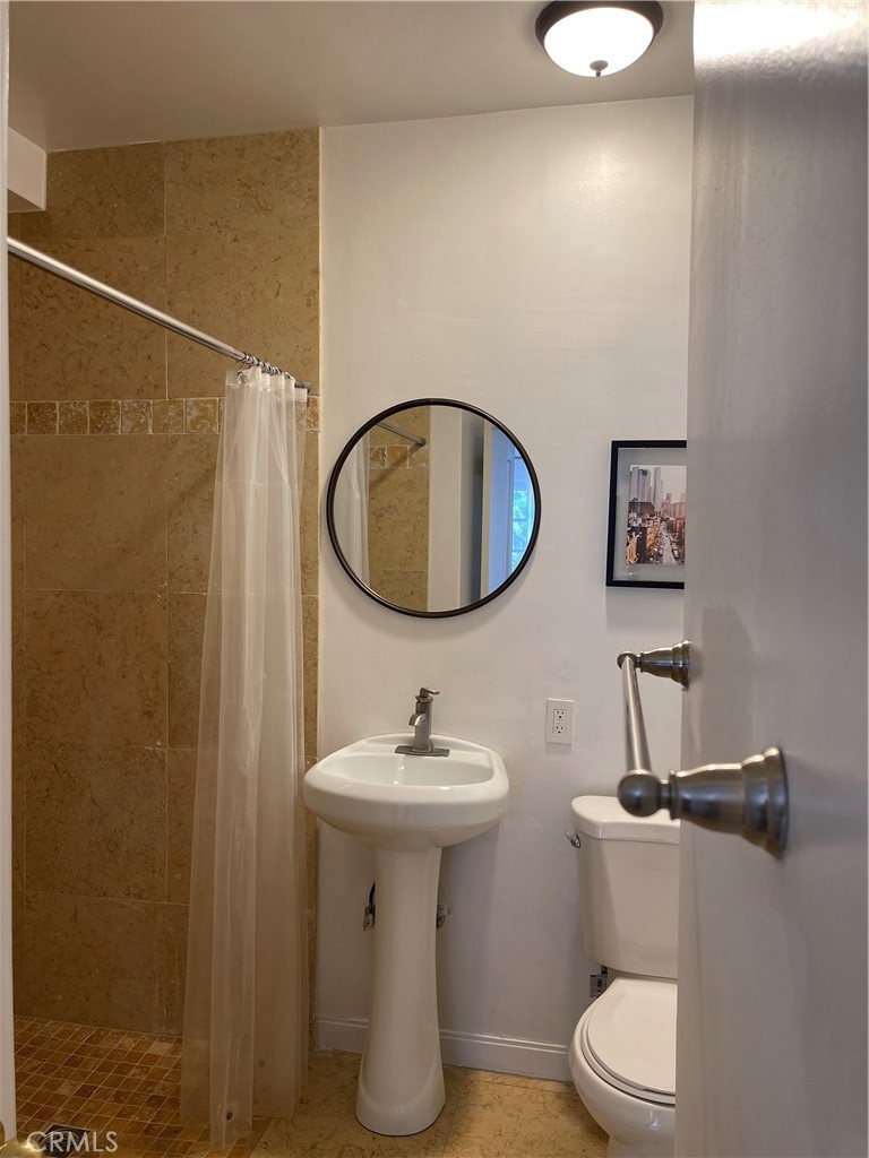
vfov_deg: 69.4
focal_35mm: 25
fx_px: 837
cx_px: 434
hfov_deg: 54.9
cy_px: 579
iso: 64
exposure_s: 1/60
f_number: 1.6
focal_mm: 5.1
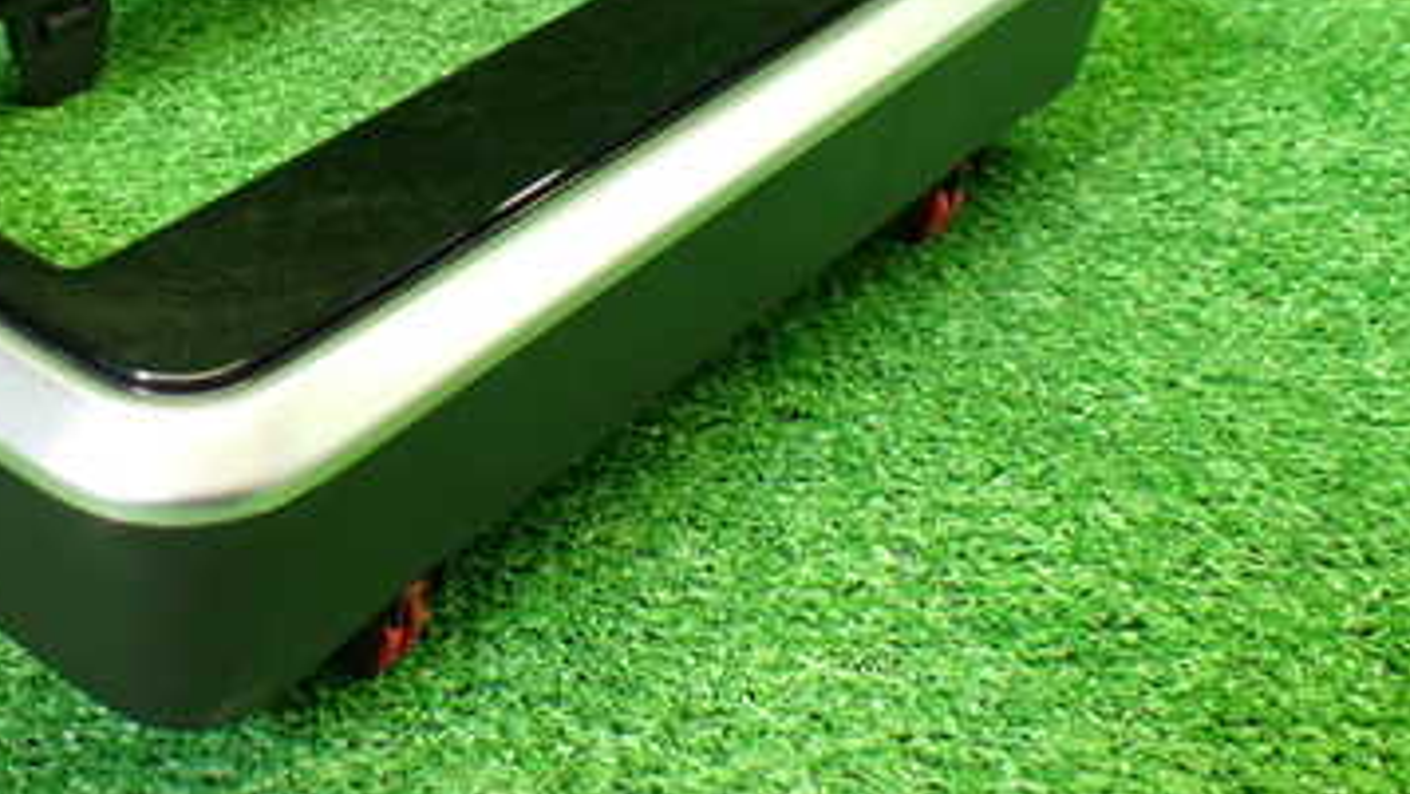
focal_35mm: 55
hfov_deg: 36.3
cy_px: 142
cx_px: 237
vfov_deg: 21.5
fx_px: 2057
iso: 800
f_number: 2.3
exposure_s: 1/125
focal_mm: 5.4
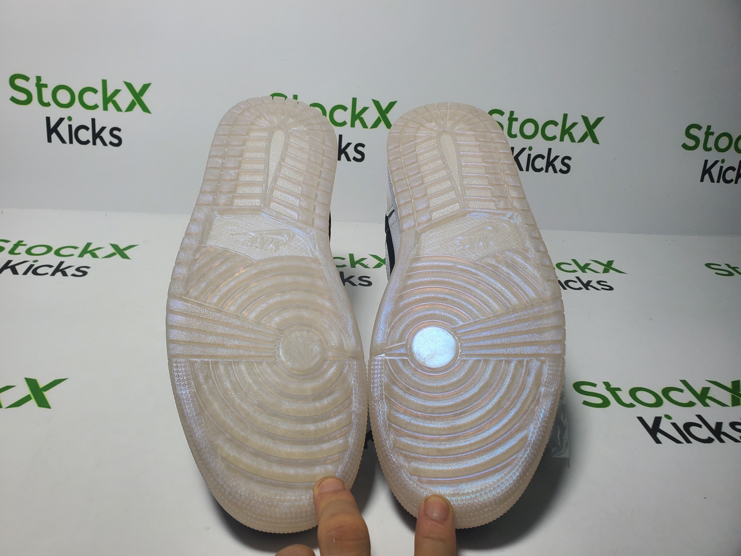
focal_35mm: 26
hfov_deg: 67.3
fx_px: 557
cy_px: 278
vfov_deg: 53.1
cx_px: 370
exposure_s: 1/342
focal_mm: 4.3
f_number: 2.4
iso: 50
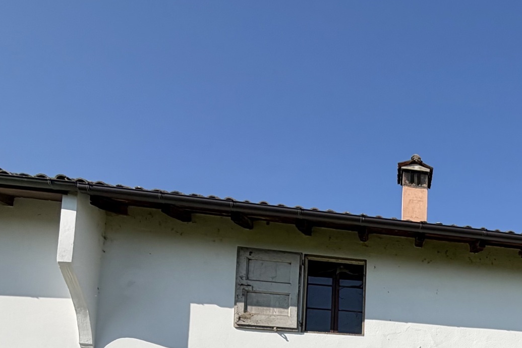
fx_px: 522
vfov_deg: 30.0
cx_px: 504
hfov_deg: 46.0
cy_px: 442
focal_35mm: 36
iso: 20
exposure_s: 1/1339
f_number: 2.2
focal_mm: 2.22
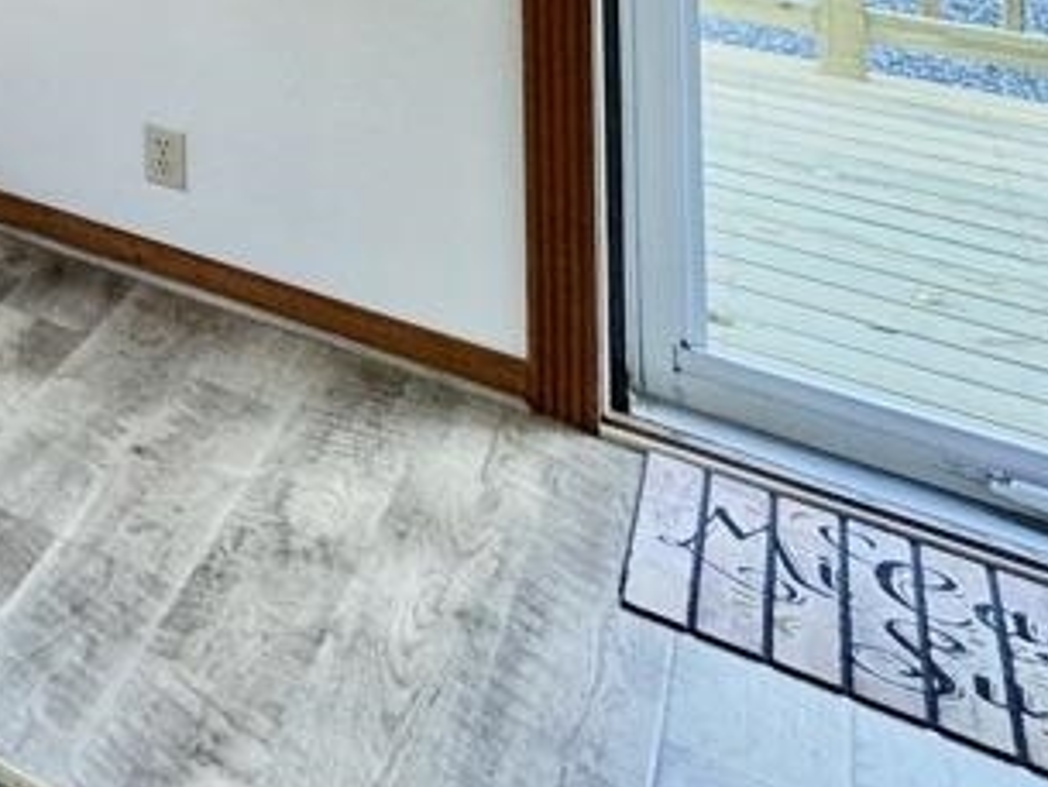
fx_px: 1423
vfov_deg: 23.2
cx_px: -684
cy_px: -471
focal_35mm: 47
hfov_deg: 24.9
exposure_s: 1/120
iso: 100
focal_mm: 2.22
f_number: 2.2
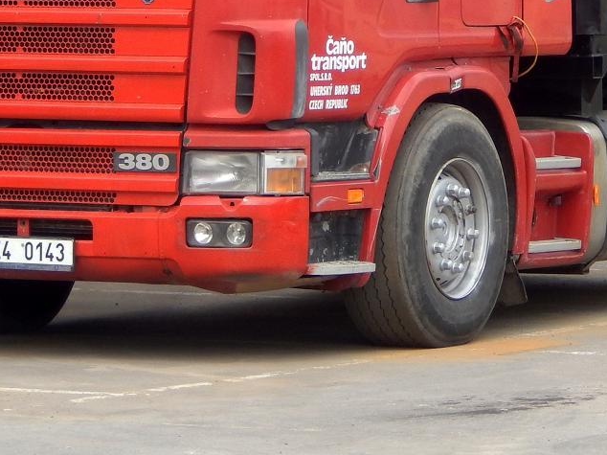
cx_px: 328
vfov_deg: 5.2
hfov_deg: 7.0
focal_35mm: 284
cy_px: -155
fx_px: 4978
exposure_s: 1/160
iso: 125
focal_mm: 18.9
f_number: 5.3
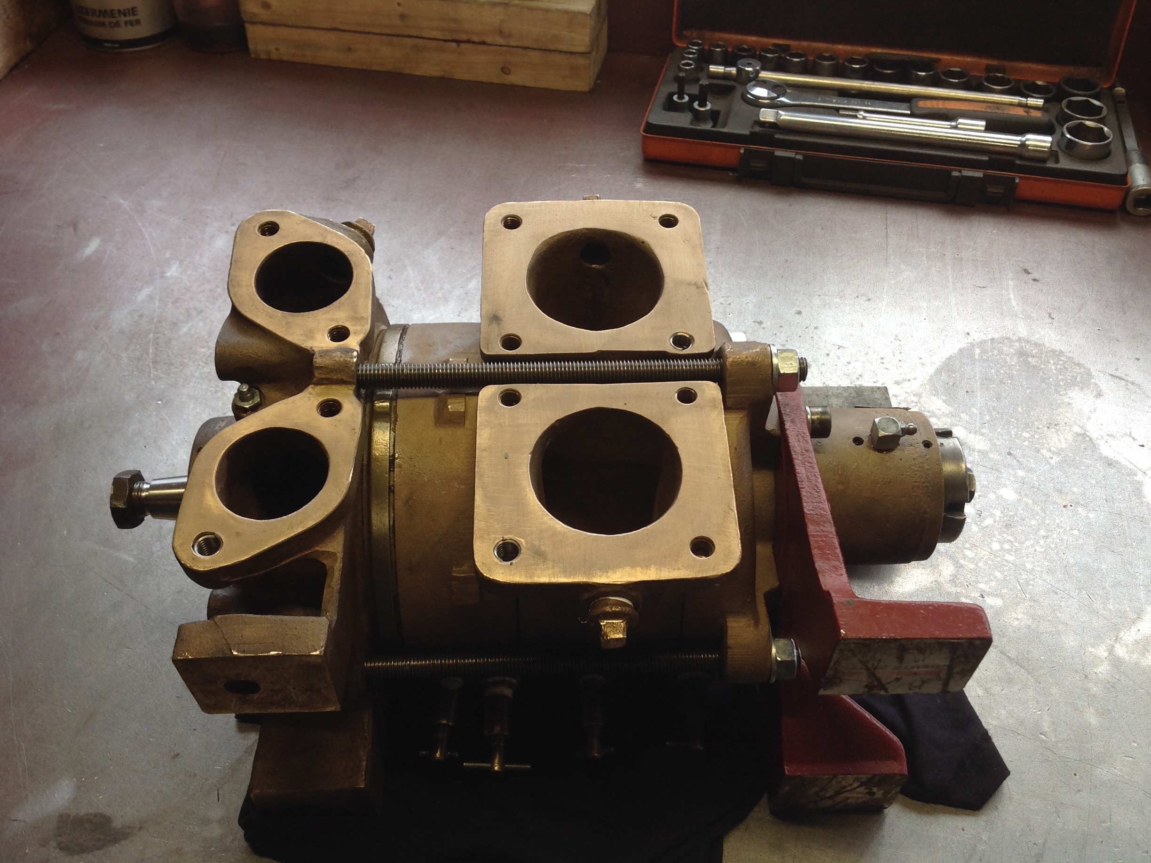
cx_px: 602
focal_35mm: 37
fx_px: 1230
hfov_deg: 50.1
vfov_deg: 38.7
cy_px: 424
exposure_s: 1/60
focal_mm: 4.28
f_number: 2.4
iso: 64
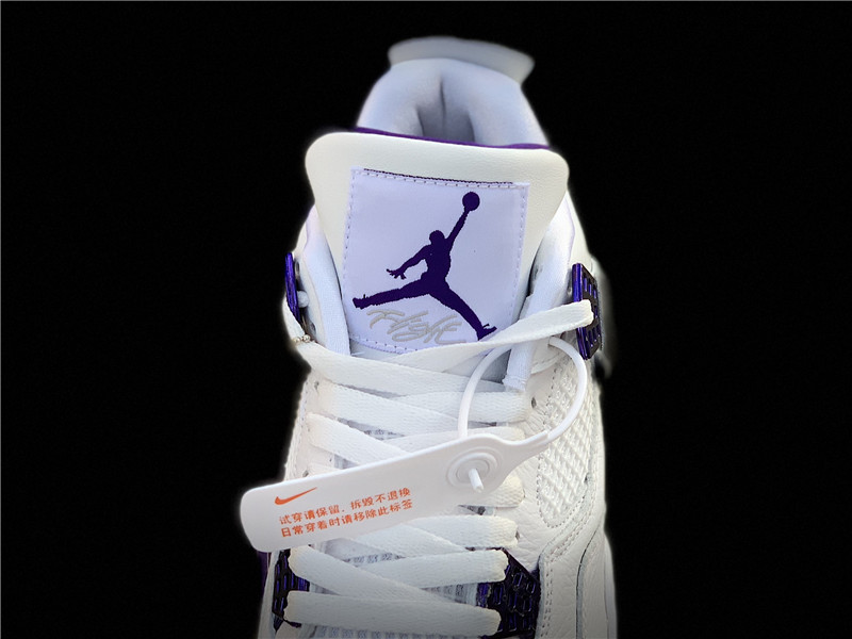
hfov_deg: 36.8
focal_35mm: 52
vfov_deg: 28.0
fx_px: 1280
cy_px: 320
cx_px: 426
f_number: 2.4
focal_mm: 6
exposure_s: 1/122
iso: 25
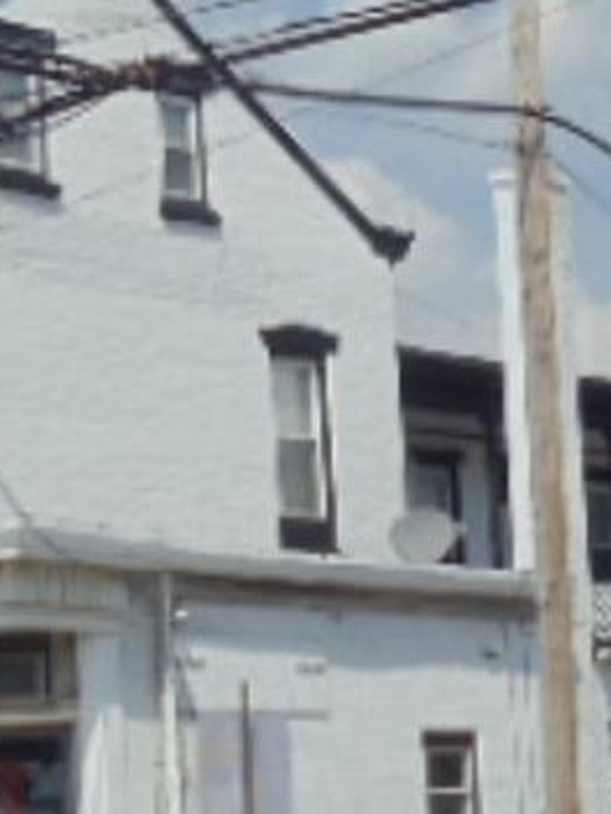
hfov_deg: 8.2
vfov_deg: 11.0
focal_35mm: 180
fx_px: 4236
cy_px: 564
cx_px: 243
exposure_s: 1/400
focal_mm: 6
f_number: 7.1
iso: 80
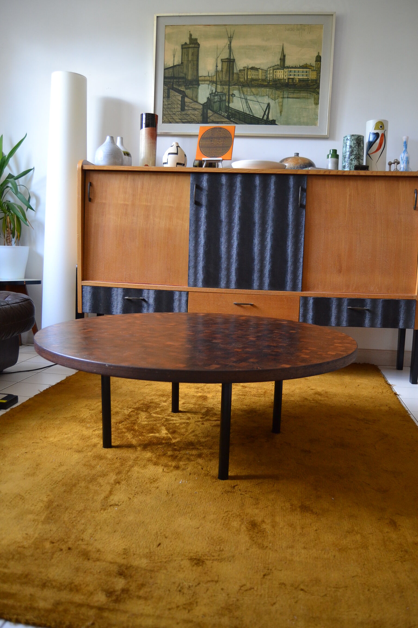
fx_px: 470
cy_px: 314
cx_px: 209
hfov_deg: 47.9
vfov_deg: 67.4
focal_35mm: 27
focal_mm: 18
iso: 720
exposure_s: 1/60
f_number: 3.5
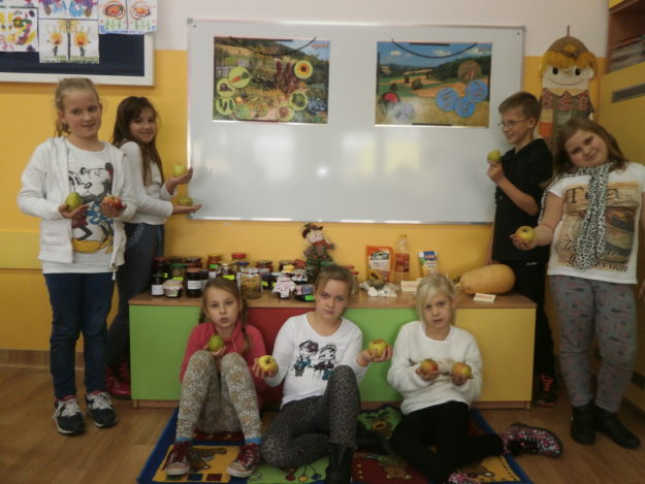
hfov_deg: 58.3
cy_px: 242
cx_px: 322
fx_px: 578
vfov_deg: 45.5
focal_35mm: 31
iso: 200
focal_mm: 5.5
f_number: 2.9
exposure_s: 1/30
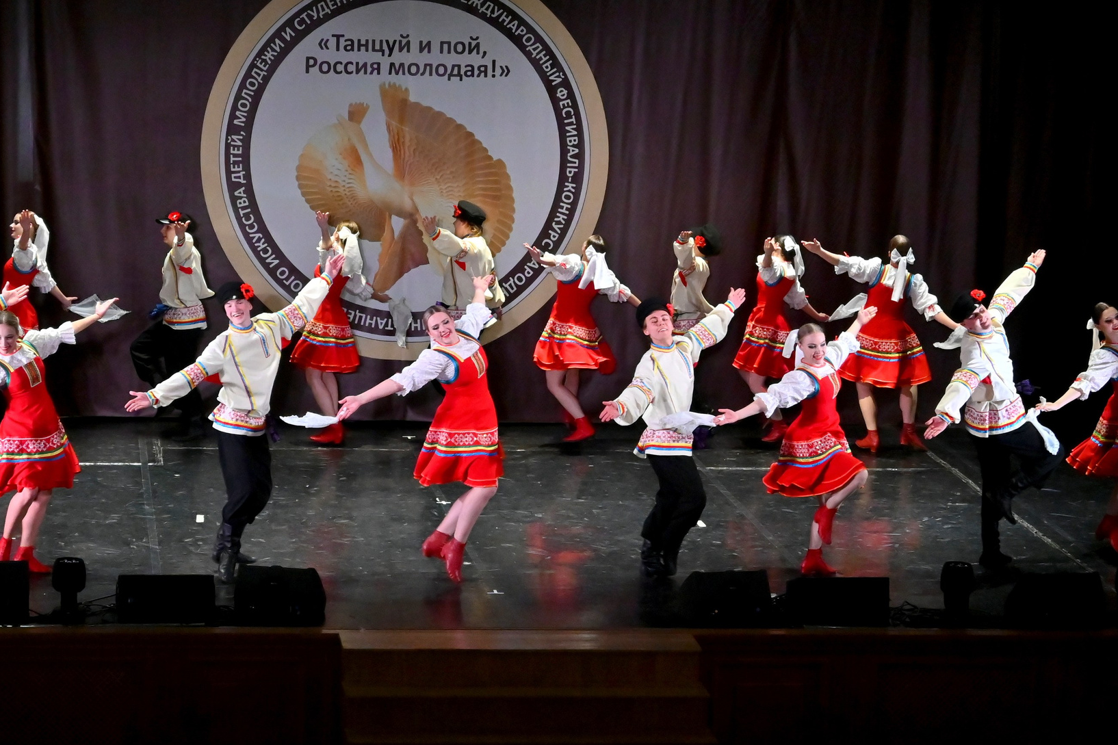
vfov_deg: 12.9
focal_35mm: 106
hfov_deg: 19.3
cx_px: 446
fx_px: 3285
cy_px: 365
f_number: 6
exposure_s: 1/350
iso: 1600
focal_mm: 45
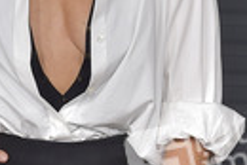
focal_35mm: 148
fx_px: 1017
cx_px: 50
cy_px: 57
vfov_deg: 9.3
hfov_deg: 13.8
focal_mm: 48
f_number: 6.3
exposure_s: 1/250
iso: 320
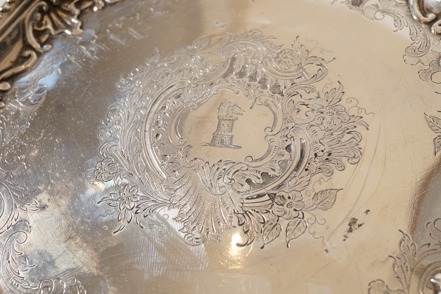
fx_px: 551
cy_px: 147
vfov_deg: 29.9
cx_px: 220
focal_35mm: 45
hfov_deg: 43.6
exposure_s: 1/125
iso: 400
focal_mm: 30
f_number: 16
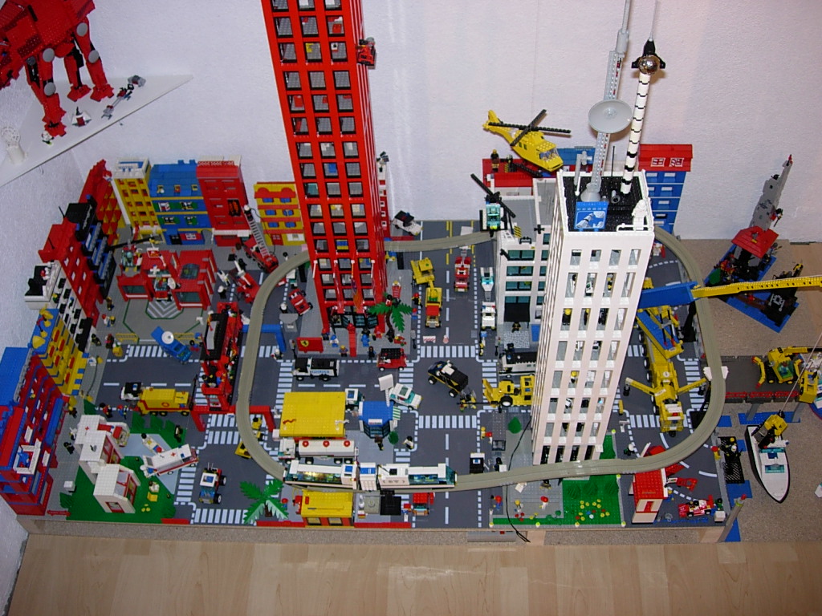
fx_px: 902
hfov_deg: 49.0
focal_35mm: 38
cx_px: 411
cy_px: 308
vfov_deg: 37.7
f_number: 2.8
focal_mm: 7.8
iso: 79
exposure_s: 1/64
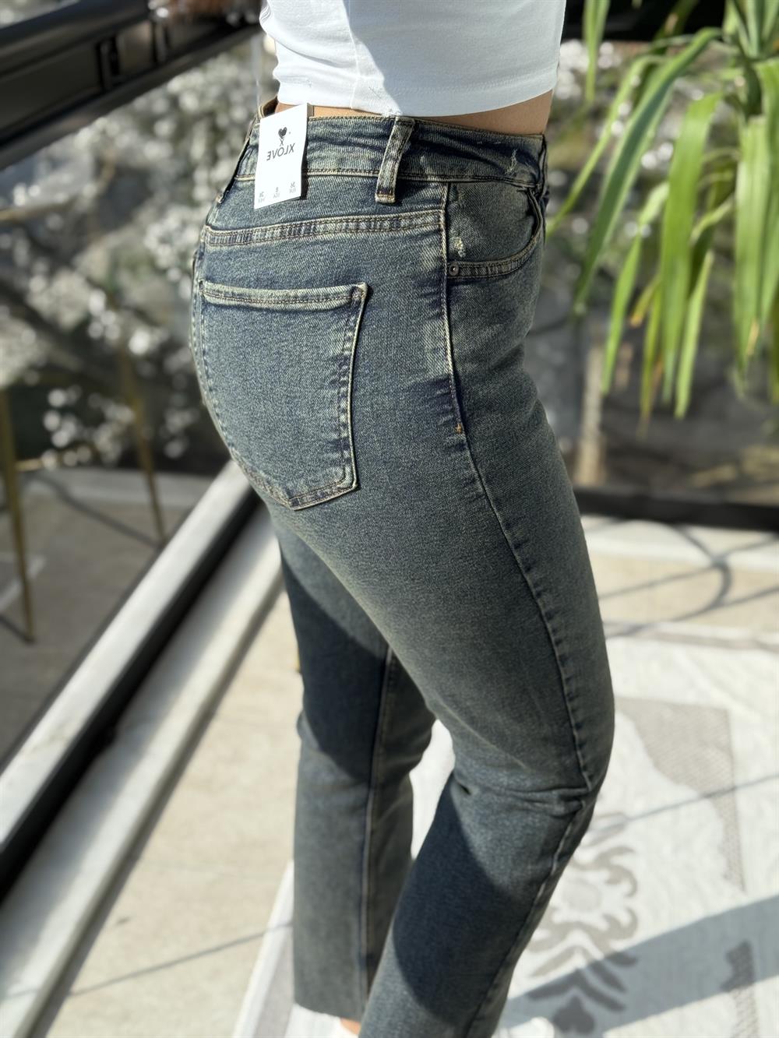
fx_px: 1440
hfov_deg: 30.3
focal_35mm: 48
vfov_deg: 39.7
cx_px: 390
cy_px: 519
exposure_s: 1/1264
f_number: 1.78
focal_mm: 6.76
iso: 80
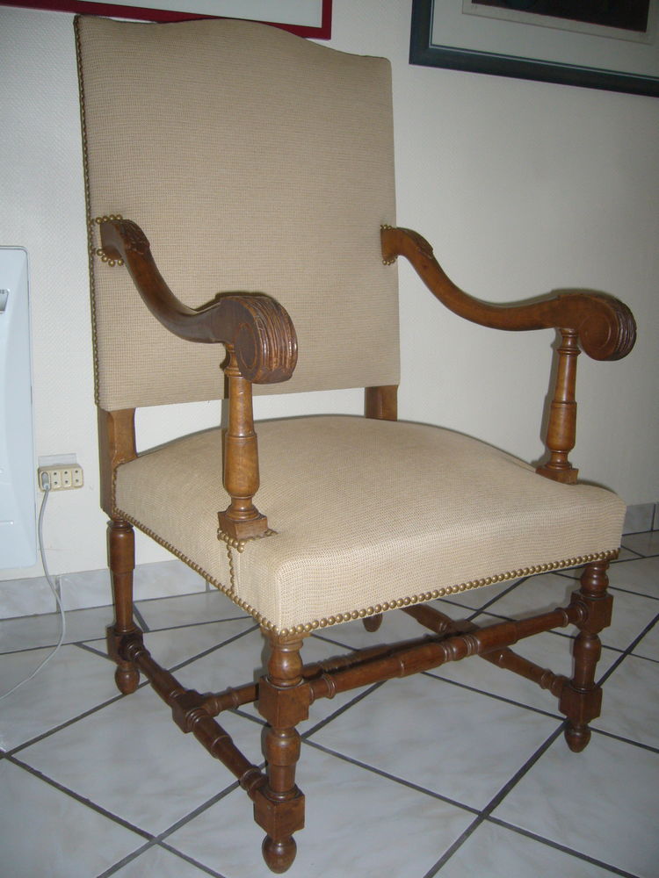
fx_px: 888
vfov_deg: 52.6
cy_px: 439
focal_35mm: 35
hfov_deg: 40.7
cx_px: 330
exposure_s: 1/30
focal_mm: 5.8
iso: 100
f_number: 2.8
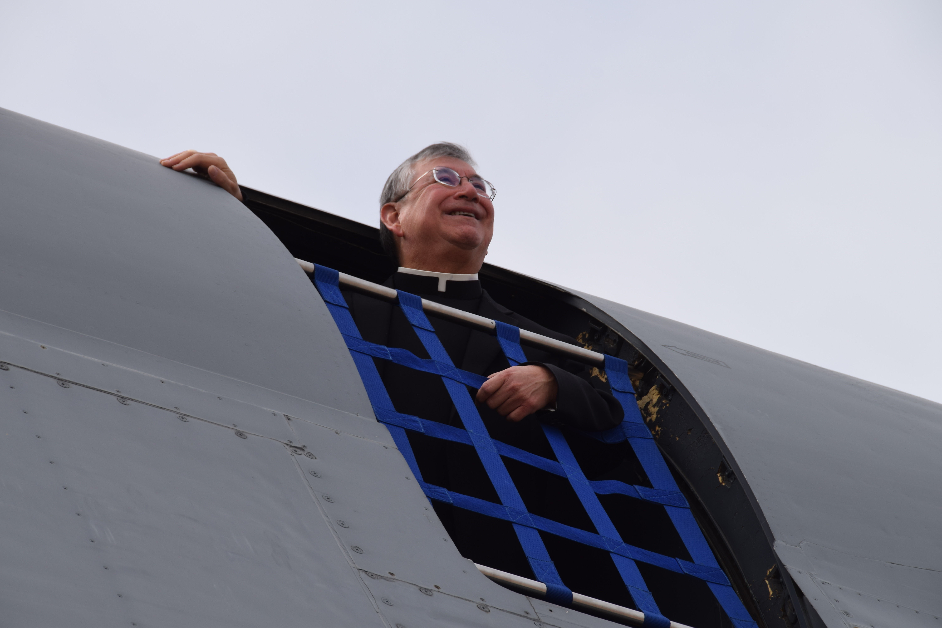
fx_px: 5887
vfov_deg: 6.1
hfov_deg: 9.1
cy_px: 314
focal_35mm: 225
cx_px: 471
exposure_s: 1/200
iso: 100
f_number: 11
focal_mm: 150
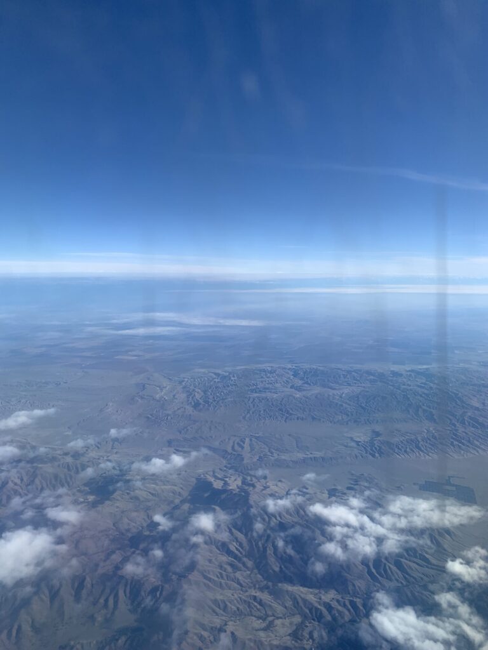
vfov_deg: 67.3
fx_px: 489
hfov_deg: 53.1
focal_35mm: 26
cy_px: 325
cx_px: 244
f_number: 1.8
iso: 25
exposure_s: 1/2364
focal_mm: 4.25
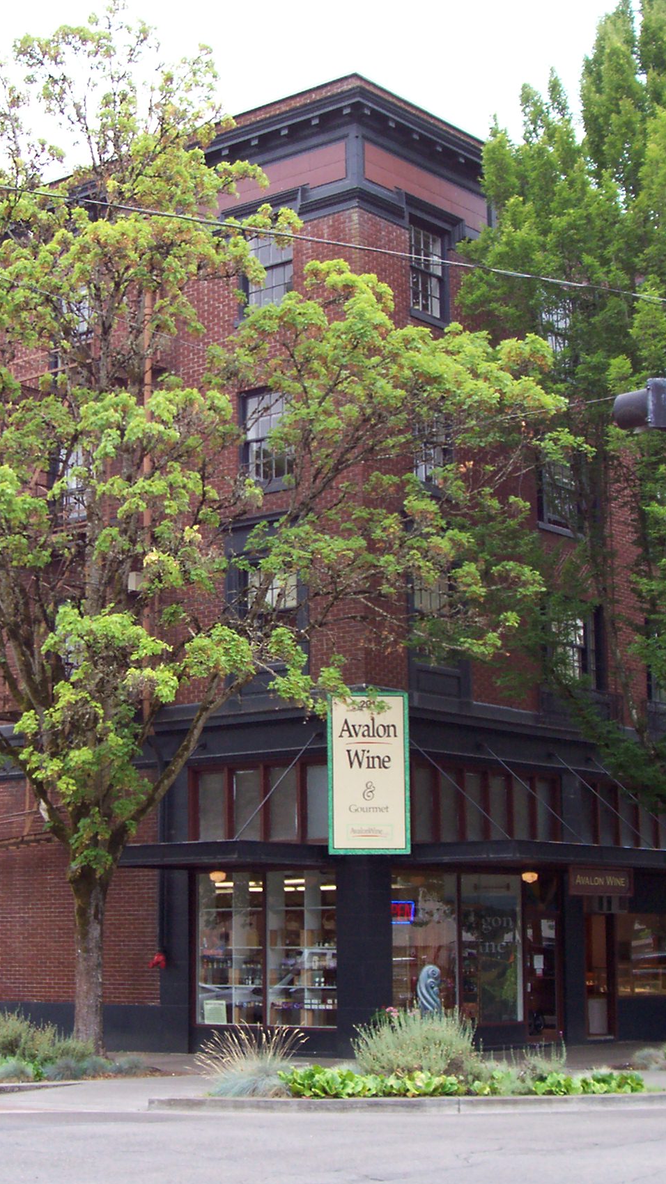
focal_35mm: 62
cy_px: 601
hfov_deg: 19.4
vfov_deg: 33.8
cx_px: 221
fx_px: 1947
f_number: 2.9
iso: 80
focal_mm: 7
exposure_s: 1/228
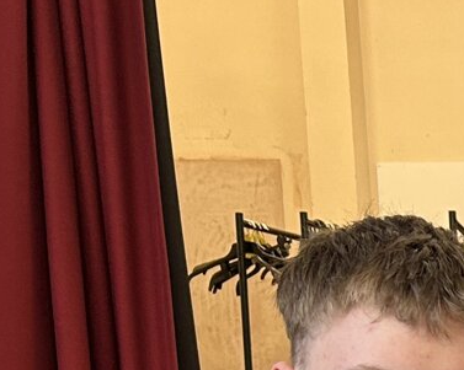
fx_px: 1894
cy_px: 755
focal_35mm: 138
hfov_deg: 11.6
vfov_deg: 10.3
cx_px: 1090
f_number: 1.5
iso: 64
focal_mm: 5.7
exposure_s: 1/50
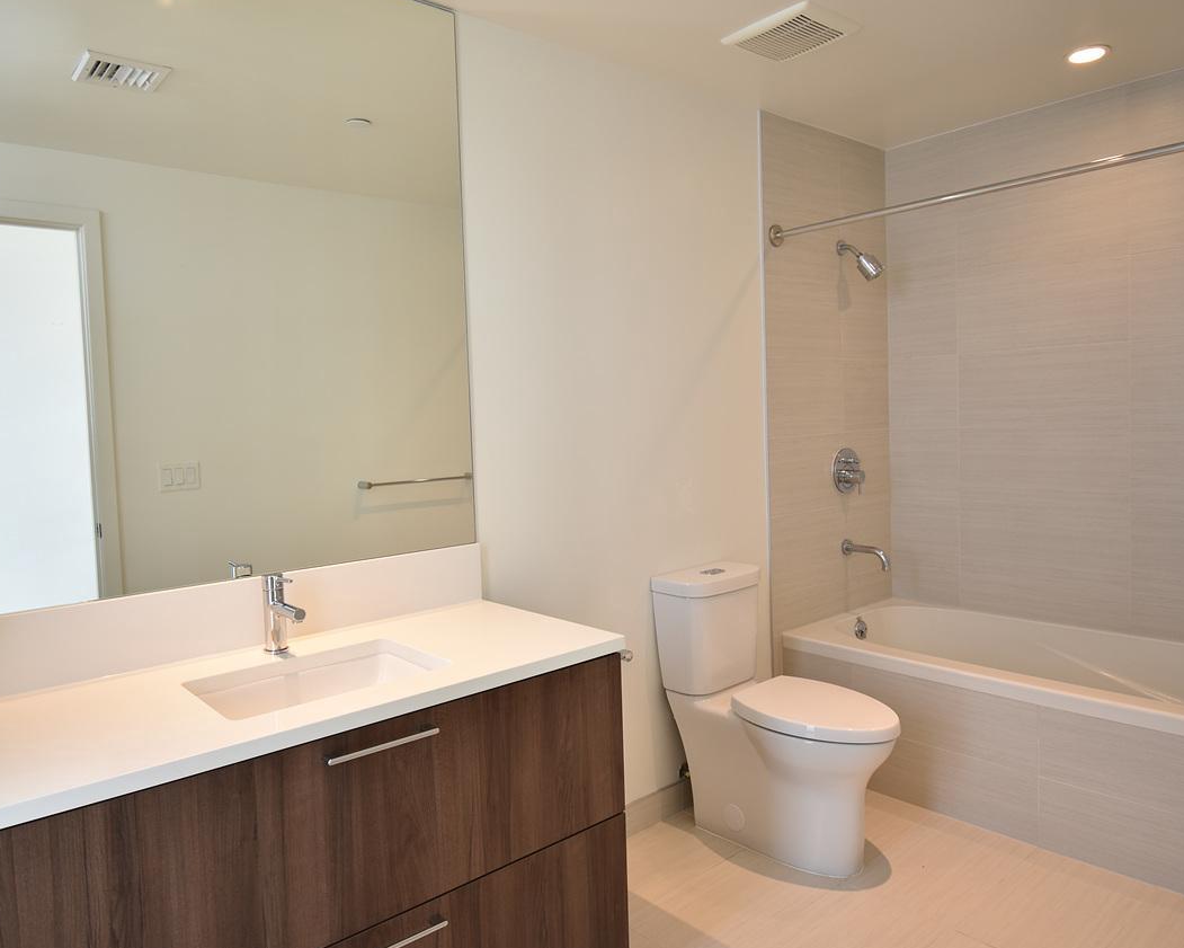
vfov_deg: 58.8
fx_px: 841
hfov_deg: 70.0
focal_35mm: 24
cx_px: 523
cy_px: 472
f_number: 5
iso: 100
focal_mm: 14
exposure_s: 1/20
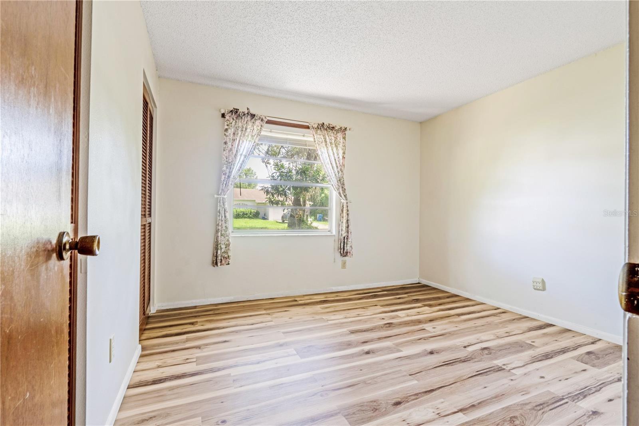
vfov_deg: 72.0
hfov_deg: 95.0
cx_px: 320
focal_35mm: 16
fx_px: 293
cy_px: 213
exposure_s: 1/80
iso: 250
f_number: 9
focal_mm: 11
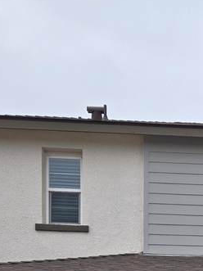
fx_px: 696
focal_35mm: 89
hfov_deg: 15.8
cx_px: 258
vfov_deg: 19.8
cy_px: 374
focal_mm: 5.4
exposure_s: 1/1343
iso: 25
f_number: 1.8
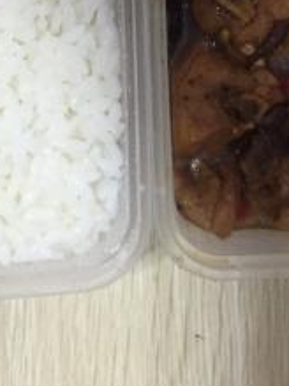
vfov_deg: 23.3
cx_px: 146
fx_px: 880
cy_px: -34
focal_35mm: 79
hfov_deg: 18.6
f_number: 2.2
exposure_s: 1/24
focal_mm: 4.15
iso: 250
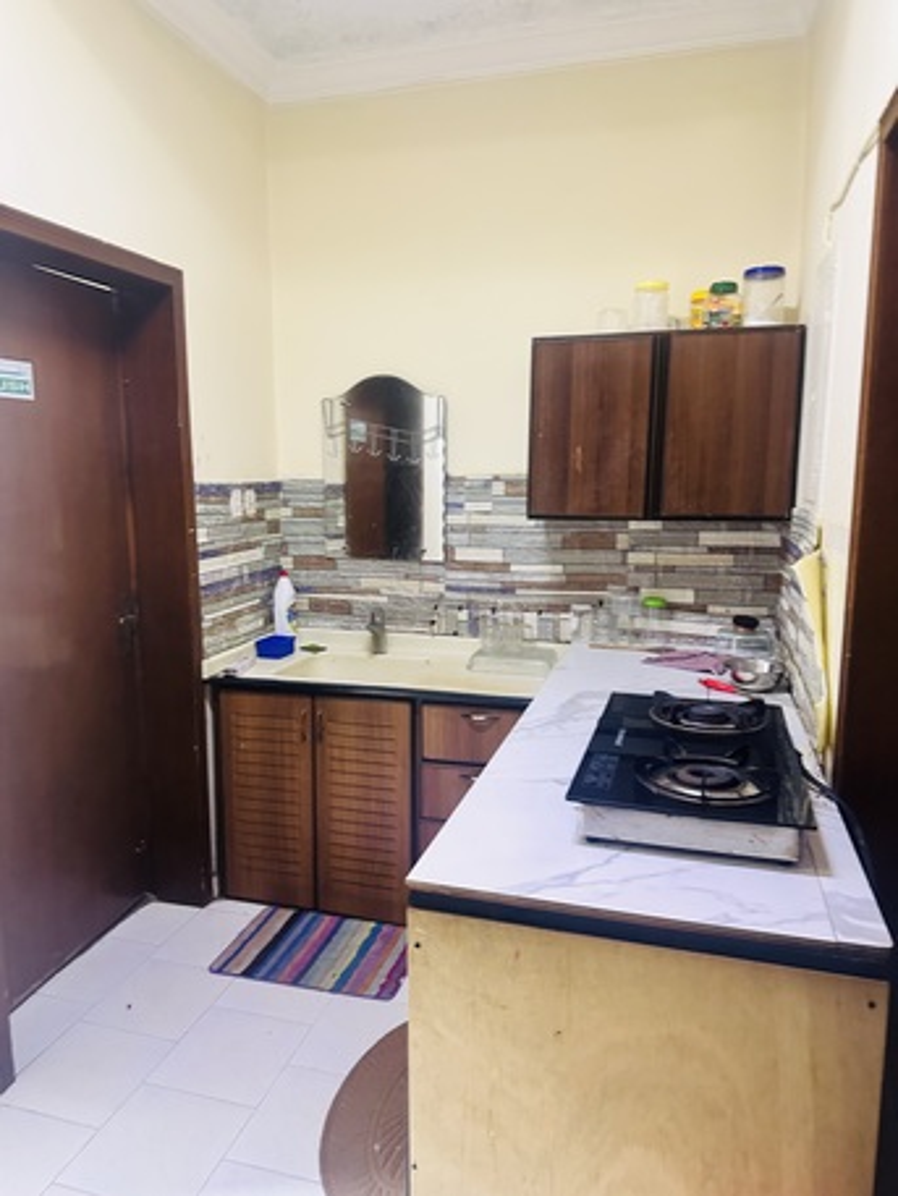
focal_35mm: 24
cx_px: 449
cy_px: 598
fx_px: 830
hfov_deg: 56.8
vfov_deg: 71.6
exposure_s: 1/40
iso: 640
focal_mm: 6.86
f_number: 1.78
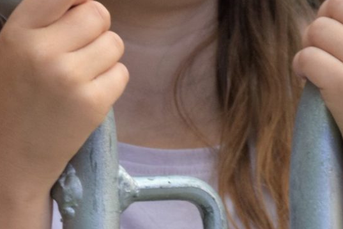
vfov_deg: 2.3
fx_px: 5796
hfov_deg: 3.4
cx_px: 160
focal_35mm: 608
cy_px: 100
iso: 640
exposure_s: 1/60
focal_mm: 85
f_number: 5.6
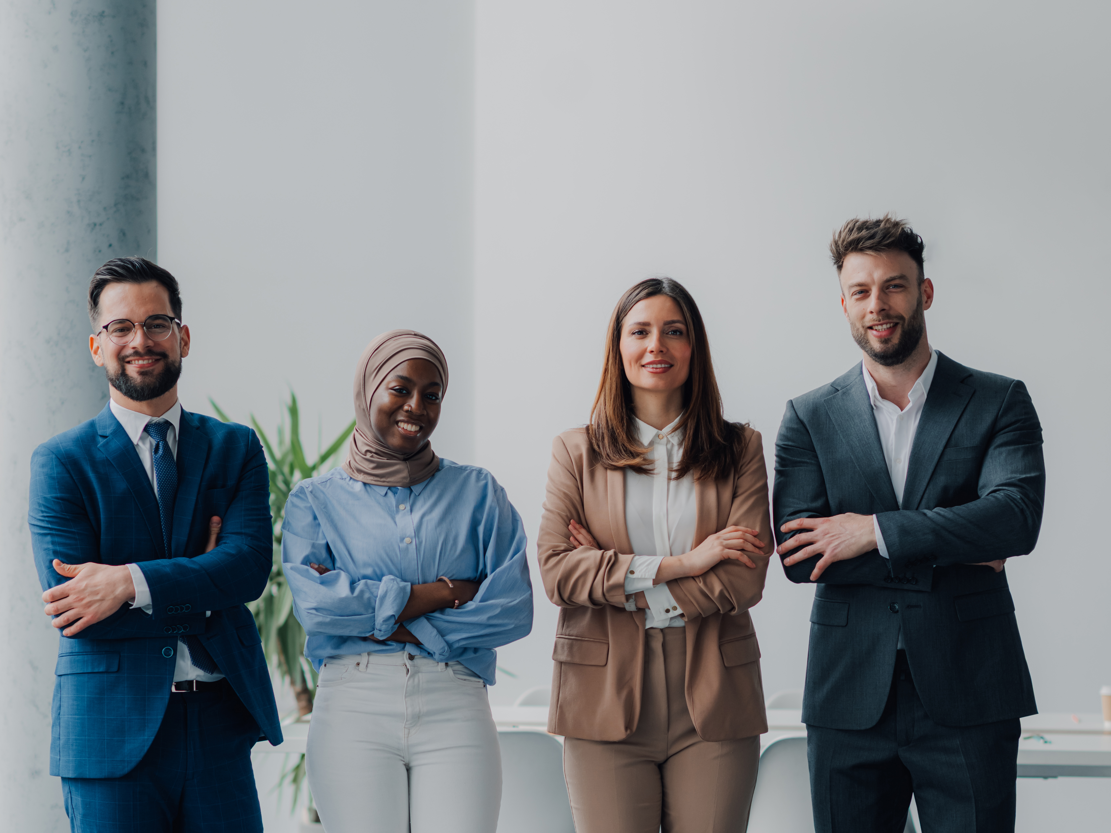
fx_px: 3948
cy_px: 520
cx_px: 555
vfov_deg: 12.0
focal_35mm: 123
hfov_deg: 16.0
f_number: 2.5
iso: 160
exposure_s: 1/250
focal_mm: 85
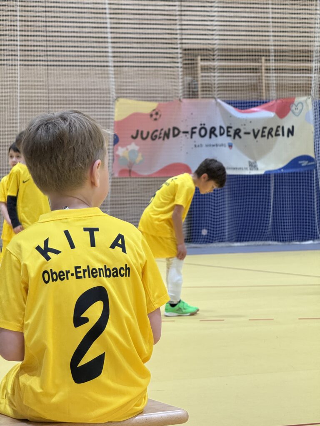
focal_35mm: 120
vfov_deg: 16.4
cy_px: 213
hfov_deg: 12.3
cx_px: 160
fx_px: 1479
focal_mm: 15.66
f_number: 2.8
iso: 125
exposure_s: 1/100
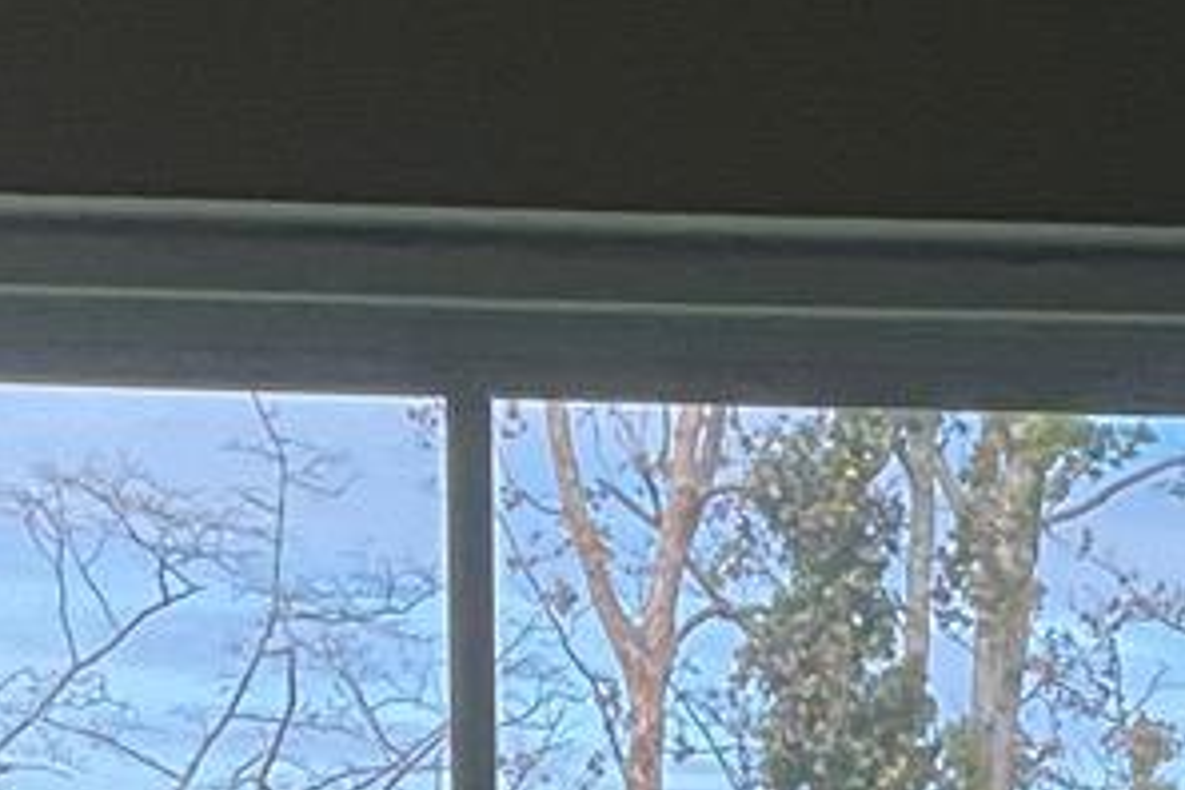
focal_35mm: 208
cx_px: 1580
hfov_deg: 9.7
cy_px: 2490
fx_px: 6846
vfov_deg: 6.0
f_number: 1.8
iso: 16
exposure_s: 1/177
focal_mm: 3
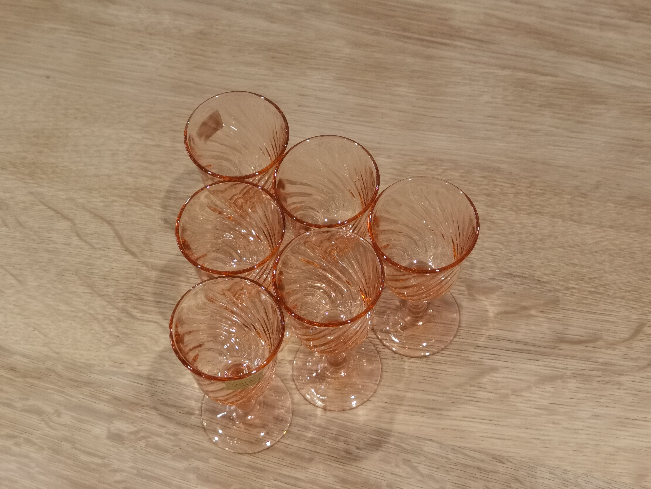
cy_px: 244
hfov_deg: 33.2
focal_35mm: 58
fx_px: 1091
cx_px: 326
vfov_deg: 25.2
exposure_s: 1/100
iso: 160
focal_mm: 6.71
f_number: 1.9
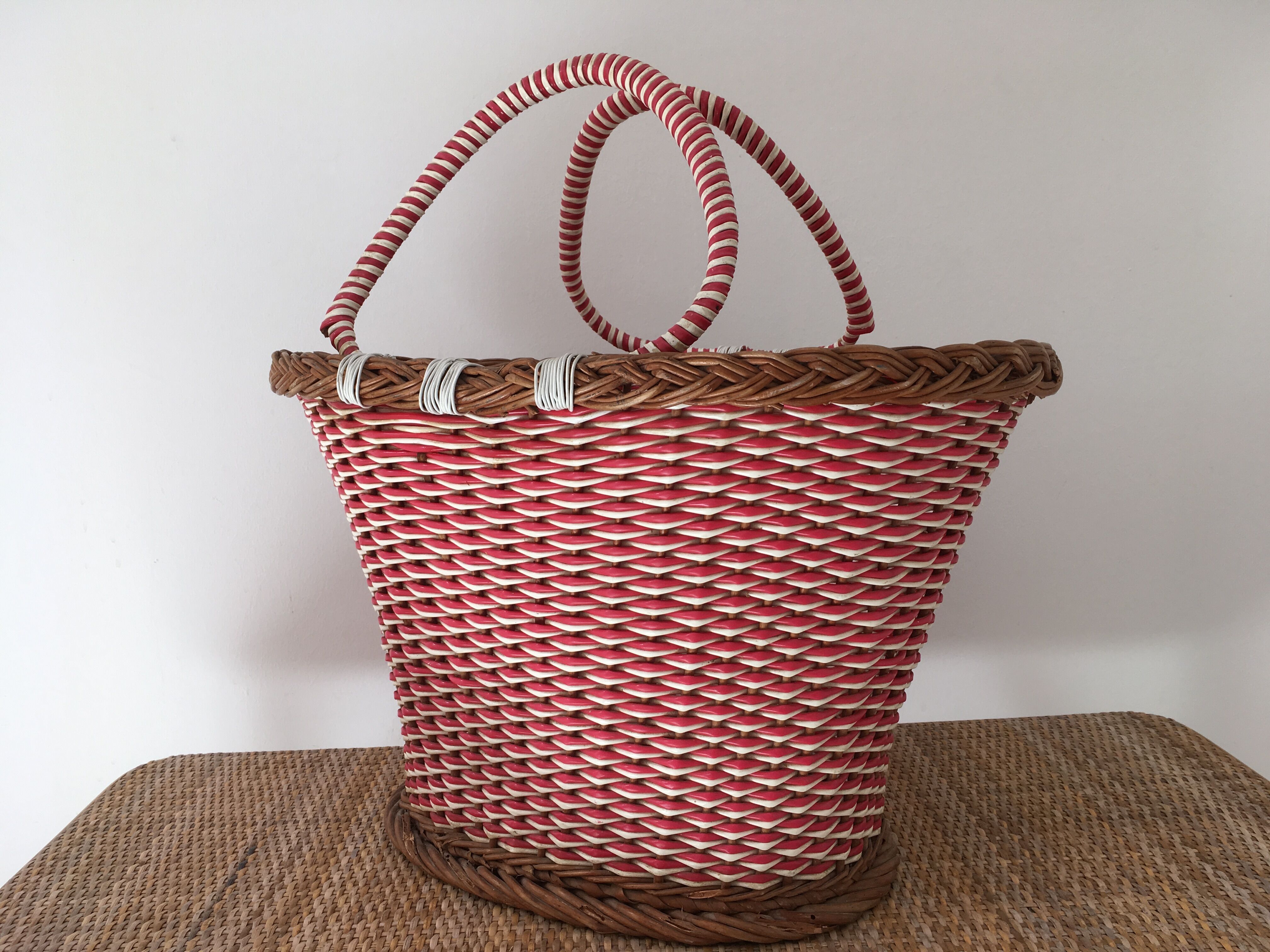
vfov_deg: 48.2
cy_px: 476
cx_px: 635
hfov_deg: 61.7
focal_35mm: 29
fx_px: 1064
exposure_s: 1/115
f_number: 2.2
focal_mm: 4.15
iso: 25
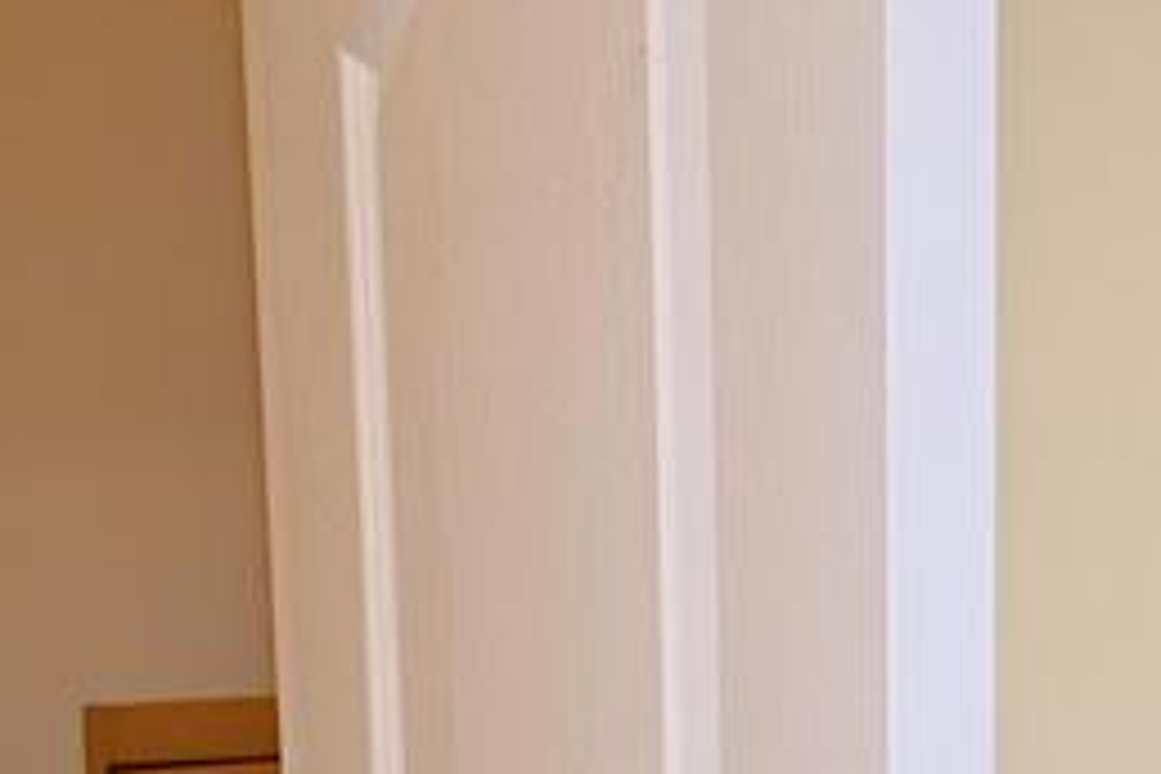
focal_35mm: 78
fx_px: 2515
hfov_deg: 26.0
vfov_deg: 14.7
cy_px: 1498
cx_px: 603
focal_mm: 14
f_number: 4
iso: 140
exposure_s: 1/80
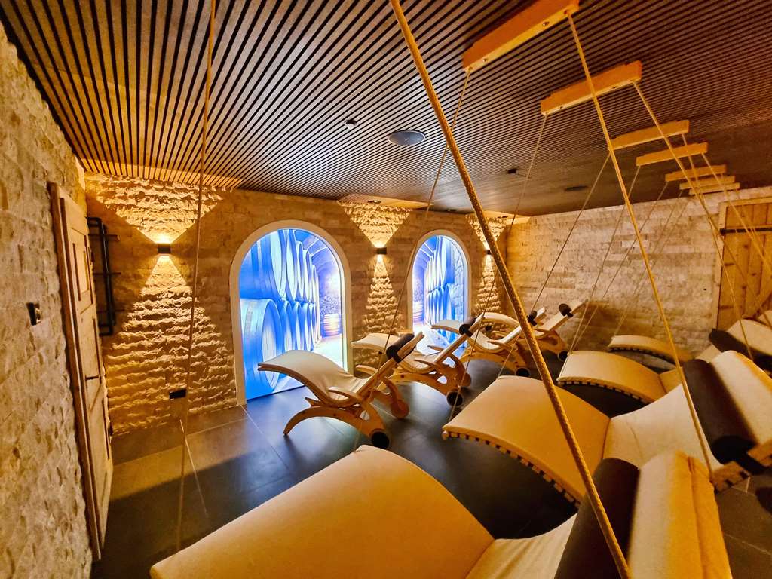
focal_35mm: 13
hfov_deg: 106.2
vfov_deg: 89.9
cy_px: 290
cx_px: 386
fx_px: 290
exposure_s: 1/30
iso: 500
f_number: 2.2
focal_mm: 2.2
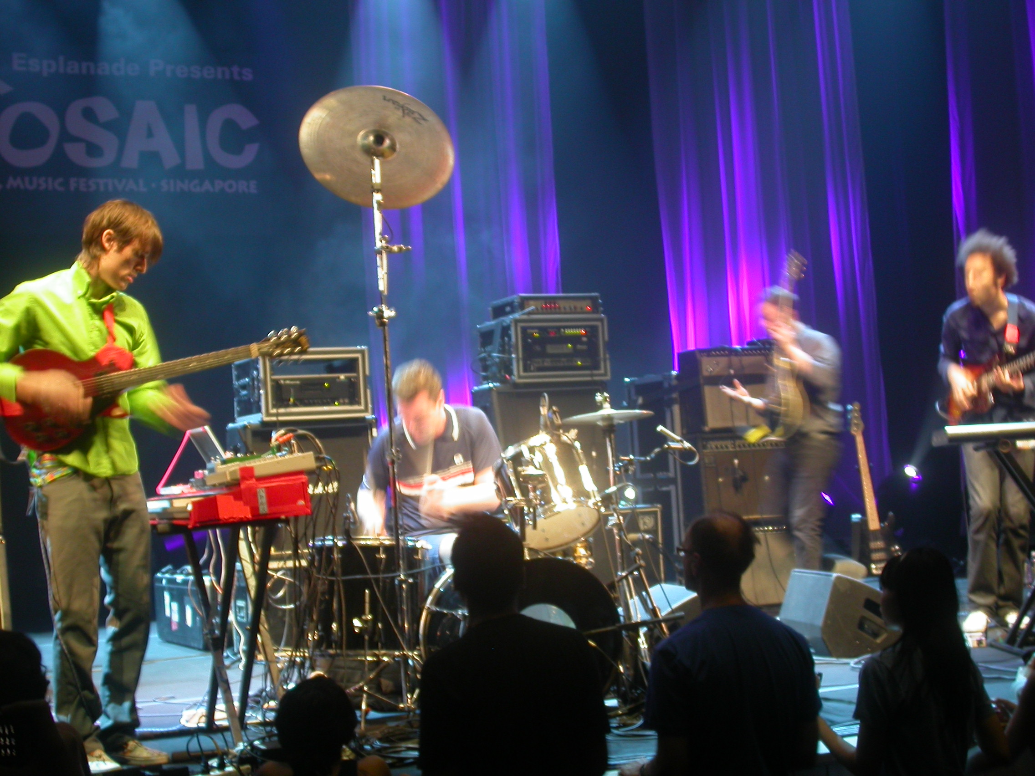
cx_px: 518
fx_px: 1734
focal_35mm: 58
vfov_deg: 25.2
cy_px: 388
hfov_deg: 33.2
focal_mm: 12
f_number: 3
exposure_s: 1/9.4
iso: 100
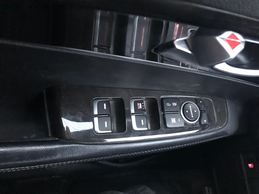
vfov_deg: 49.7
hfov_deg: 63.4
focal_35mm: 28
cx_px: 130
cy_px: 97
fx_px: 209
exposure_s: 1/4
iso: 125
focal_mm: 3.99
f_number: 1.8
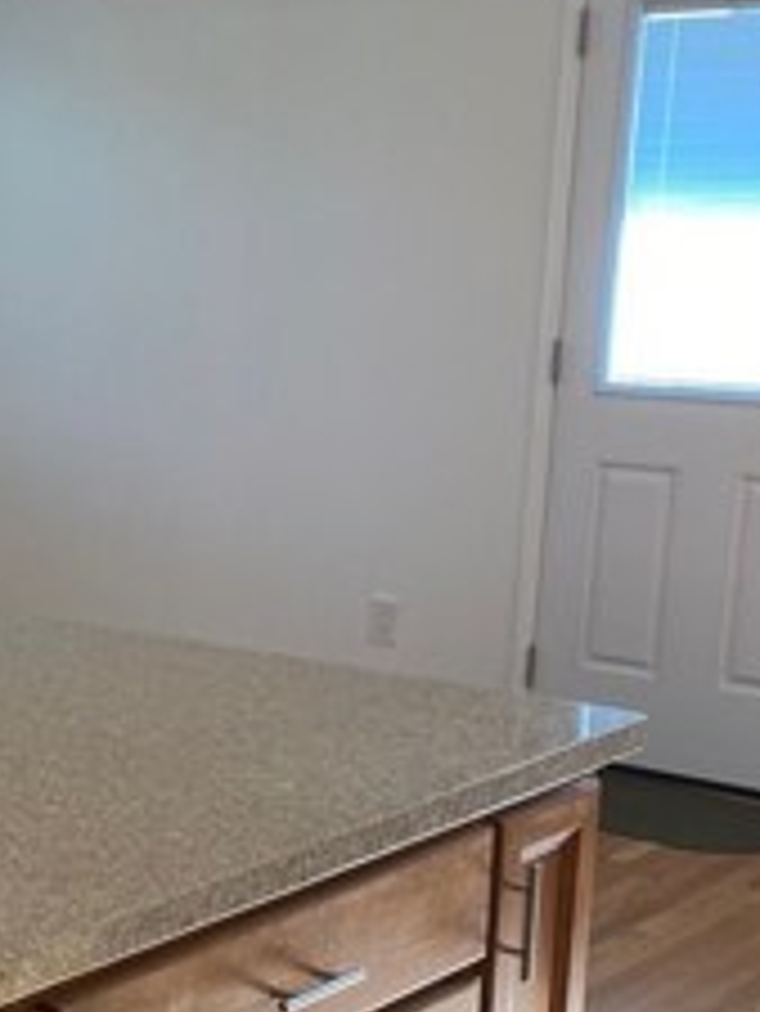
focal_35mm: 74
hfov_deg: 18.3
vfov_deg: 26.1
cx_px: -288
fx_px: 2164
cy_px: 724
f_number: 1.8
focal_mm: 4.25
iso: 64
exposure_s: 1/120
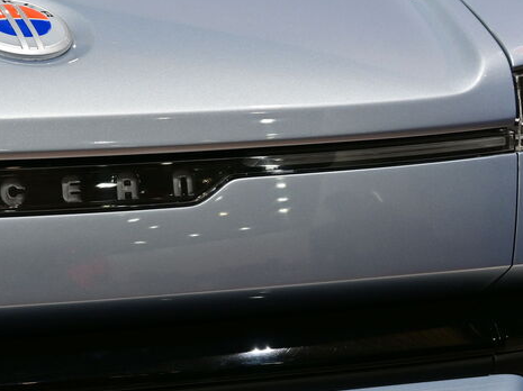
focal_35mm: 149
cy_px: 184
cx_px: 13
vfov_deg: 9.9
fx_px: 2249
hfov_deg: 13.1
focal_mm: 50
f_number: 6.3
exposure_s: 1/125
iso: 250
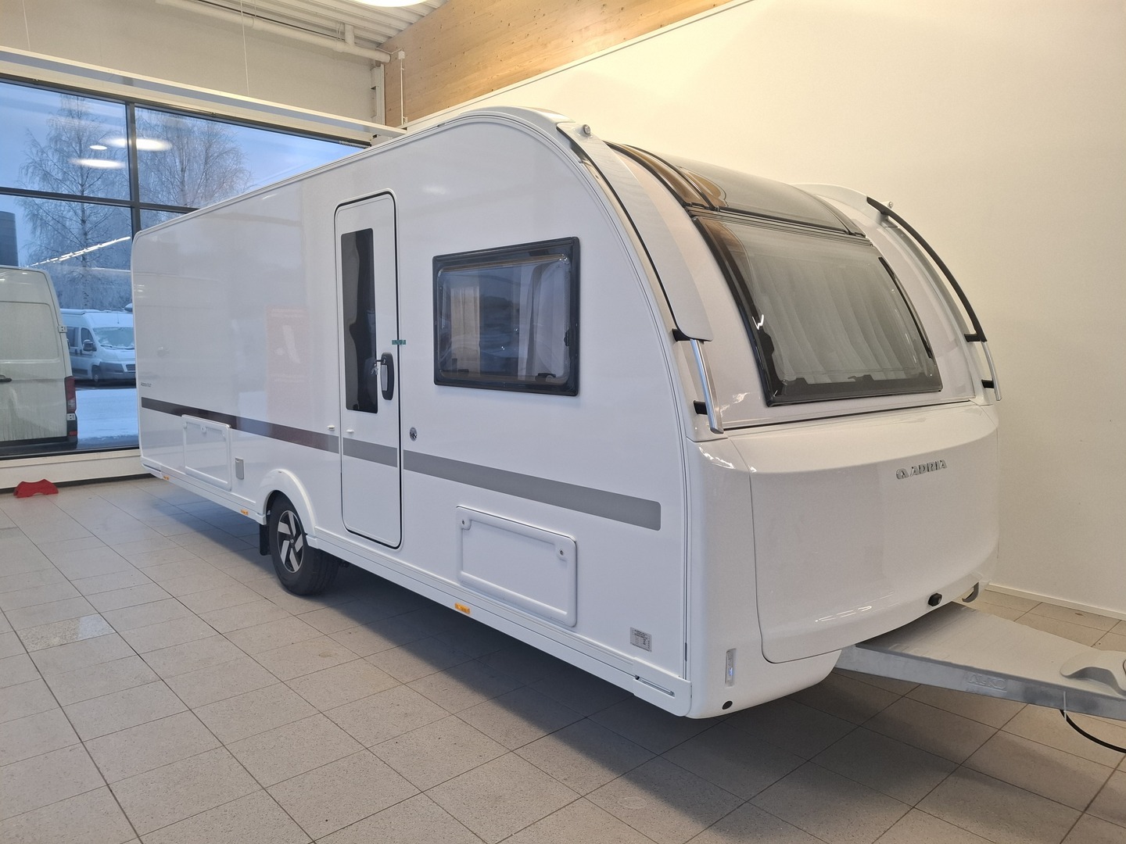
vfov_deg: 58.9
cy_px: 422
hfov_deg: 73.9
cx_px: 563
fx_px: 748
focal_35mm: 23
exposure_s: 1/100
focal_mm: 5.54
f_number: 1.8
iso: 80
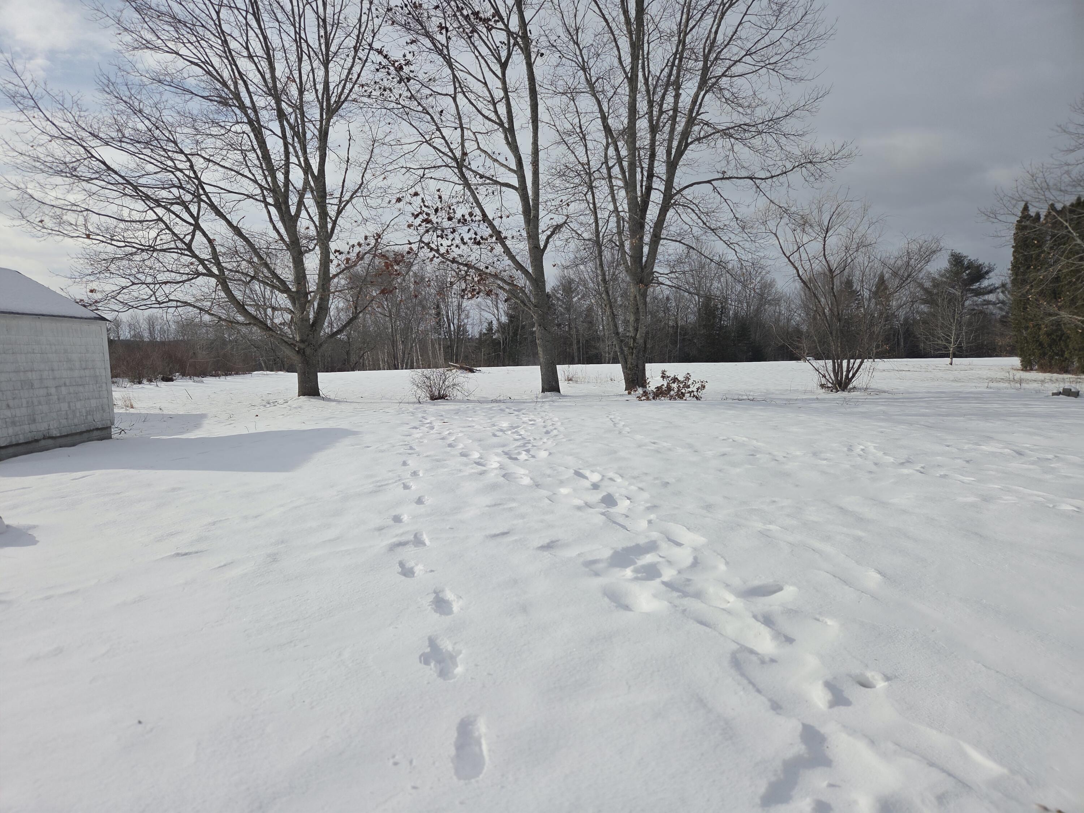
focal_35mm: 23
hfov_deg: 73.9
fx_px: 720
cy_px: 406
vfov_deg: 58.9
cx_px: 542
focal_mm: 5.4
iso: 64
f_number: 1.8
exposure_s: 1/7891
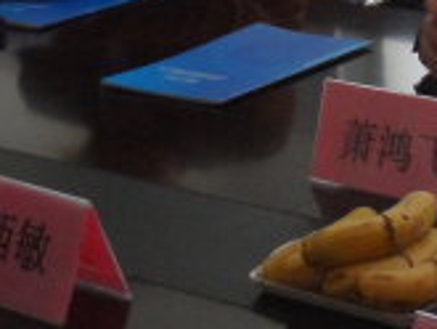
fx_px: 2160
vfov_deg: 8.5
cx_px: 697
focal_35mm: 171
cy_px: -192
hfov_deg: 11.0
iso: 200
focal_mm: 6.8
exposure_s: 1/45
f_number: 3.7
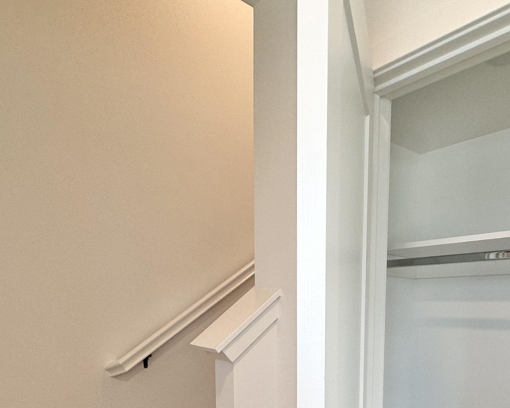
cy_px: 377
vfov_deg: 42.6
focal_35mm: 31
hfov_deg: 55.0
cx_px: 371
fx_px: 468
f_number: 2.2
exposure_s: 1/120
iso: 100
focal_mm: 2.22
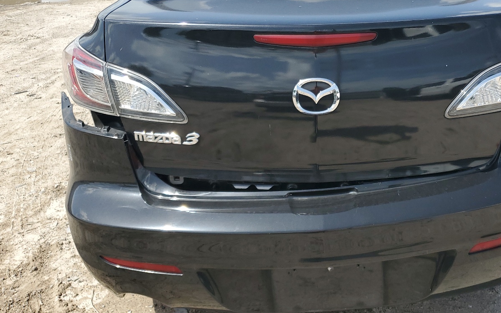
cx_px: 321
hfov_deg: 52.0
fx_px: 505
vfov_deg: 34.3
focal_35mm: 37
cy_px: 129
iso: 50
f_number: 1.5
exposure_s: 1/2000
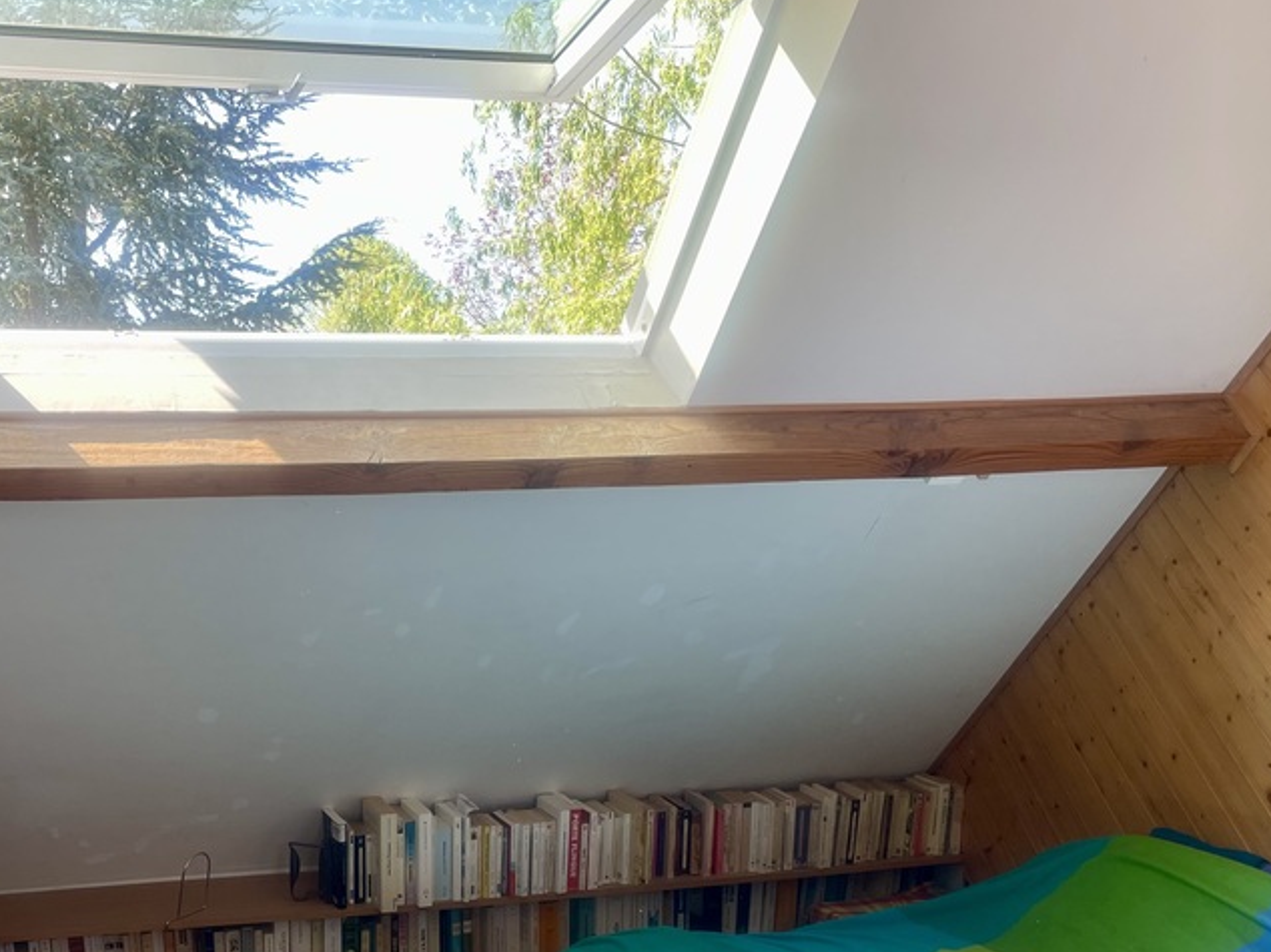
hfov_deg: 43.7
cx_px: 363
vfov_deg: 33.6
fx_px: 1542
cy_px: 728
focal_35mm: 42
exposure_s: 1/171
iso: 32
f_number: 1.6
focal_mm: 4.2
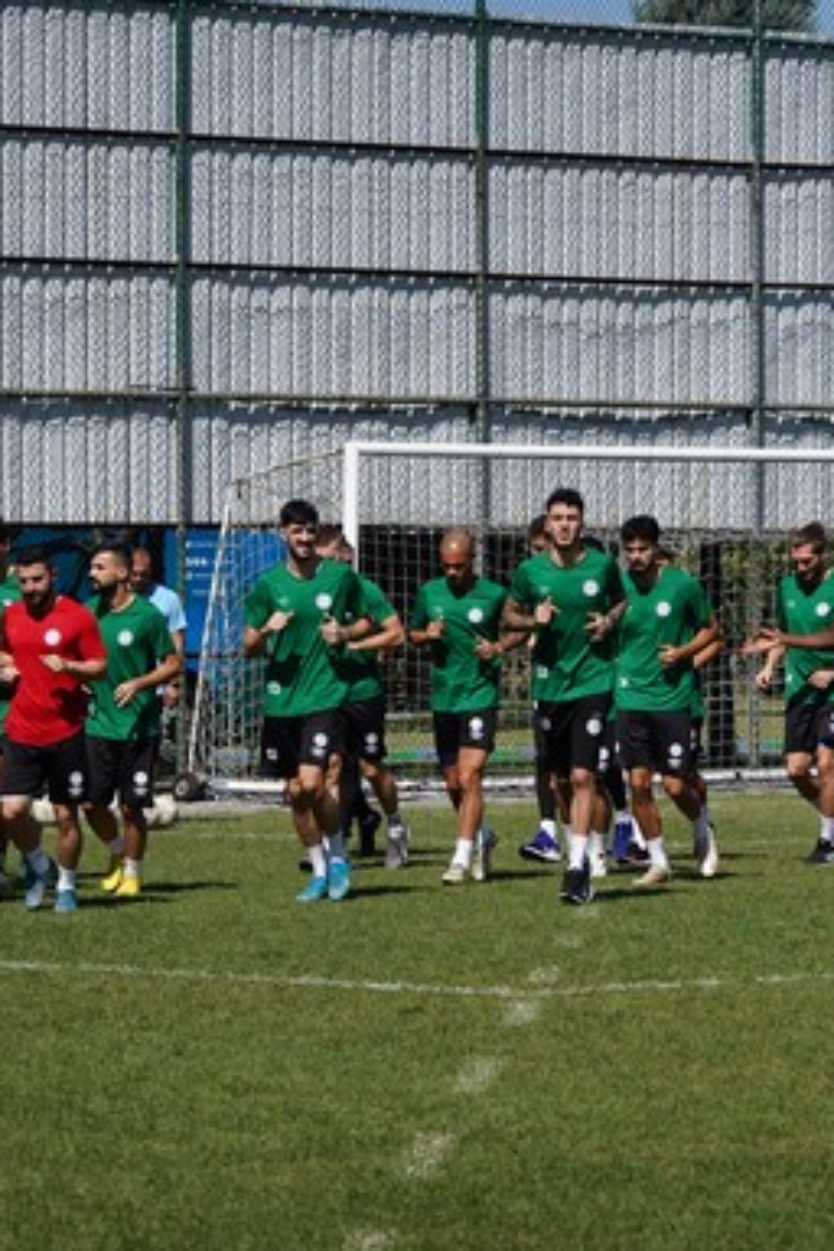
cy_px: 542
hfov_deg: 6.9
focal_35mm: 199
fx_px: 6915
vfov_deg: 10.3
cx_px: 293
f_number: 8
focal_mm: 114
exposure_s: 1/8000
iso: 3200
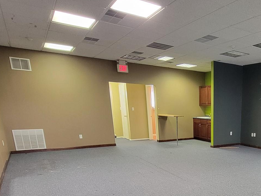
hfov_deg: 56.8
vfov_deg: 45.6
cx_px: 223
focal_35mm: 28
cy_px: 172
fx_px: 211
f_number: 2.2
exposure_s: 1/30
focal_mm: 2.2
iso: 500
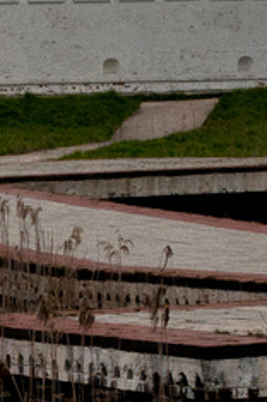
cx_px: -57
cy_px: 135
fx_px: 3361
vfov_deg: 6.8
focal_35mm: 301
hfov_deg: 4.5
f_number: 9
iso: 320
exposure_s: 1/1000
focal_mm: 31
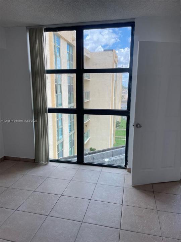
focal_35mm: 26
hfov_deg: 53.1
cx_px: 90
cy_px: 121
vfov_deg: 67.3
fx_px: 181
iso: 50
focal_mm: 4.2
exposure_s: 1/875
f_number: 1.6
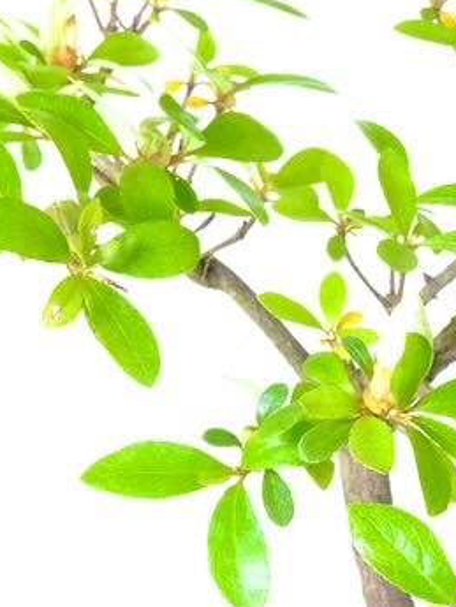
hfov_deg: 3.7
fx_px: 6951
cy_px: 519
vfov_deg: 5.0
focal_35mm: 396
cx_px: 678
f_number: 13
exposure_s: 1/13
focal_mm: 74.1
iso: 2500
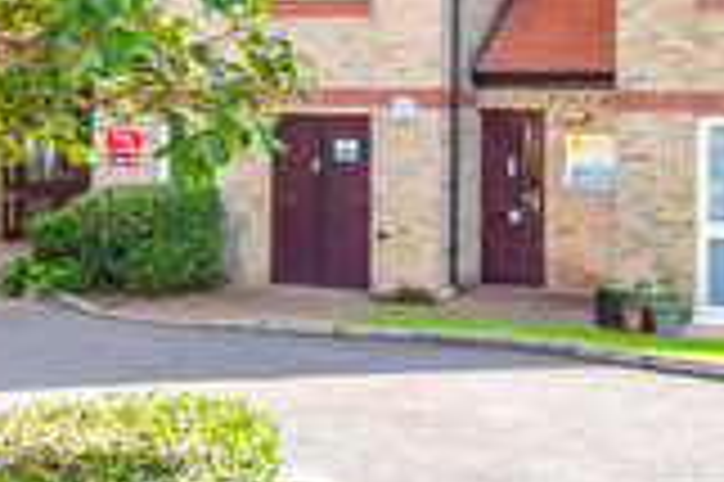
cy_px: 74
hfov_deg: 26.9
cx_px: 576
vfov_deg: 18.2
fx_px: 1487
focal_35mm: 74
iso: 360
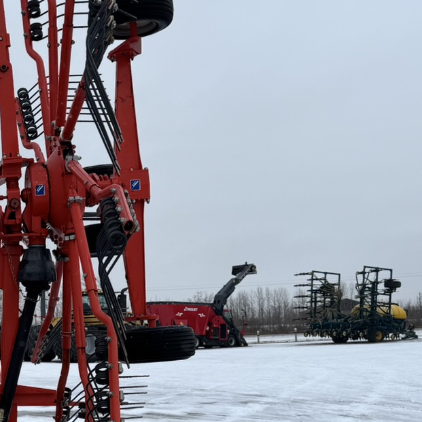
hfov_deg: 22.9
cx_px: -69
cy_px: 355
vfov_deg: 24.2
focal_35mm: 70
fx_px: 965
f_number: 1.78
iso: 80
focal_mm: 6.76
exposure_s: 1/3096
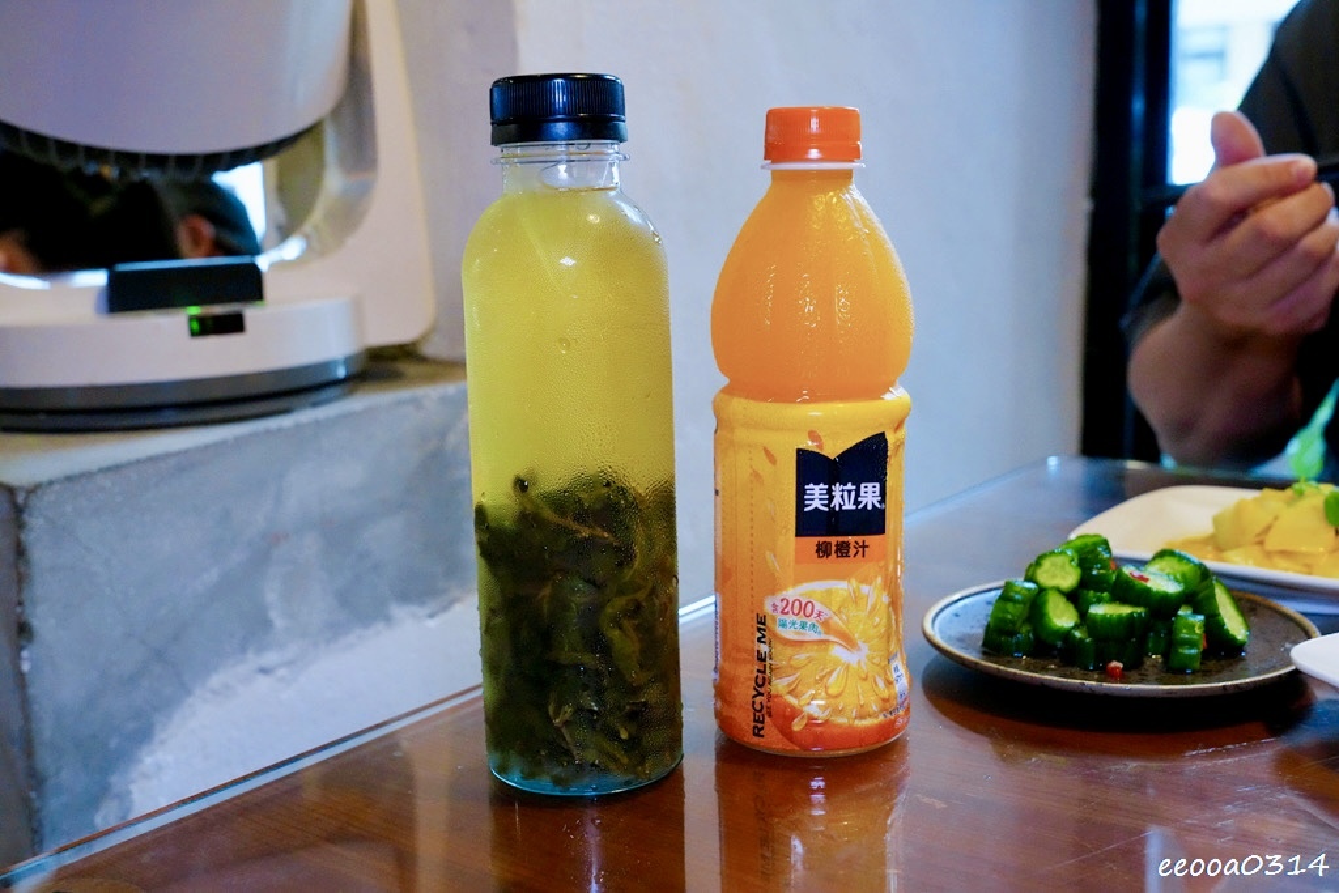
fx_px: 1451
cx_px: 670
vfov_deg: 34.2
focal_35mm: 39
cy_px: 446
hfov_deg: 49.5
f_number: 8
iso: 6400
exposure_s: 1/160
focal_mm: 39
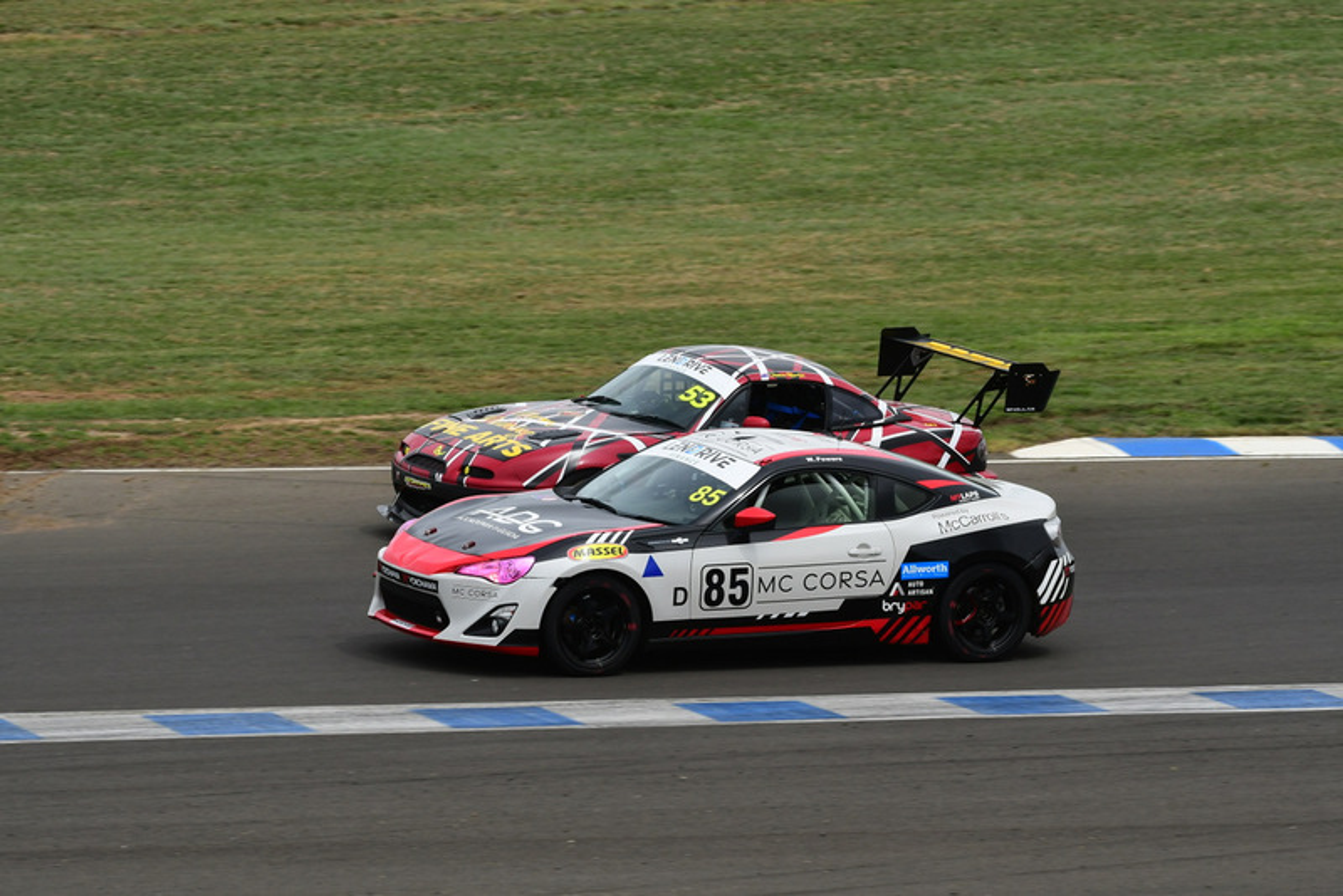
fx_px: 12874
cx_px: 672
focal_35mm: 345
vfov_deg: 4.0
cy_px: 448
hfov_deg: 6.0
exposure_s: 1/640
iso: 400
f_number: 11
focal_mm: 230
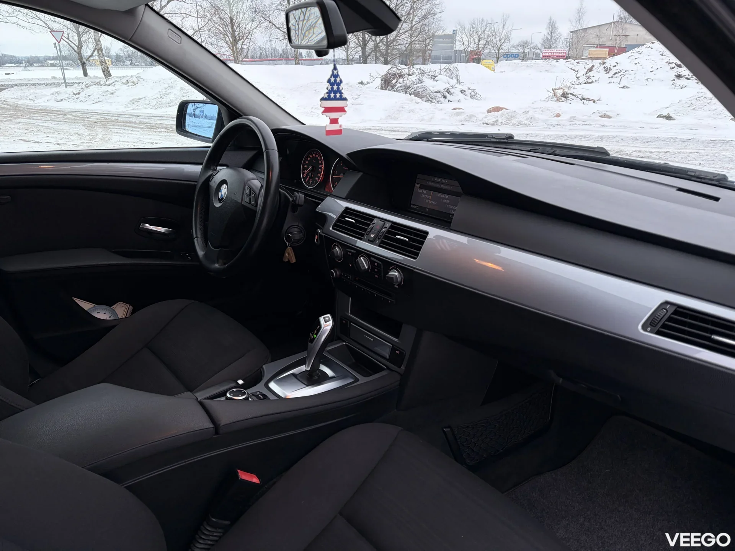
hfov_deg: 67.3
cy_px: 276
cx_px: 368
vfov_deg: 53.1
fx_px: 552
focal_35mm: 26
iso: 64
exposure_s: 1/121
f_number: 1.6
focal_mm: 5.96
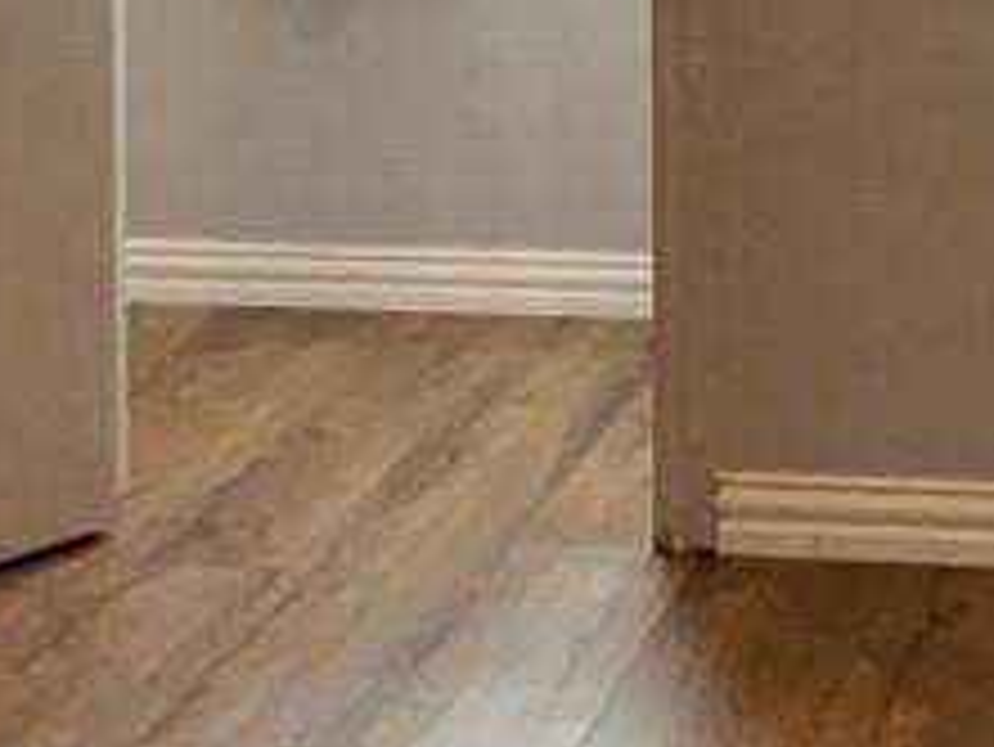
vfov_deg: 11.4
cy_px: -364
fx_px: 3591
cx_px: 814
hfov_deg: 15.6
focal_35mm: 125
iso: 160
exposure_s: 1/60
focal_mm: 3
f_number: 1.8
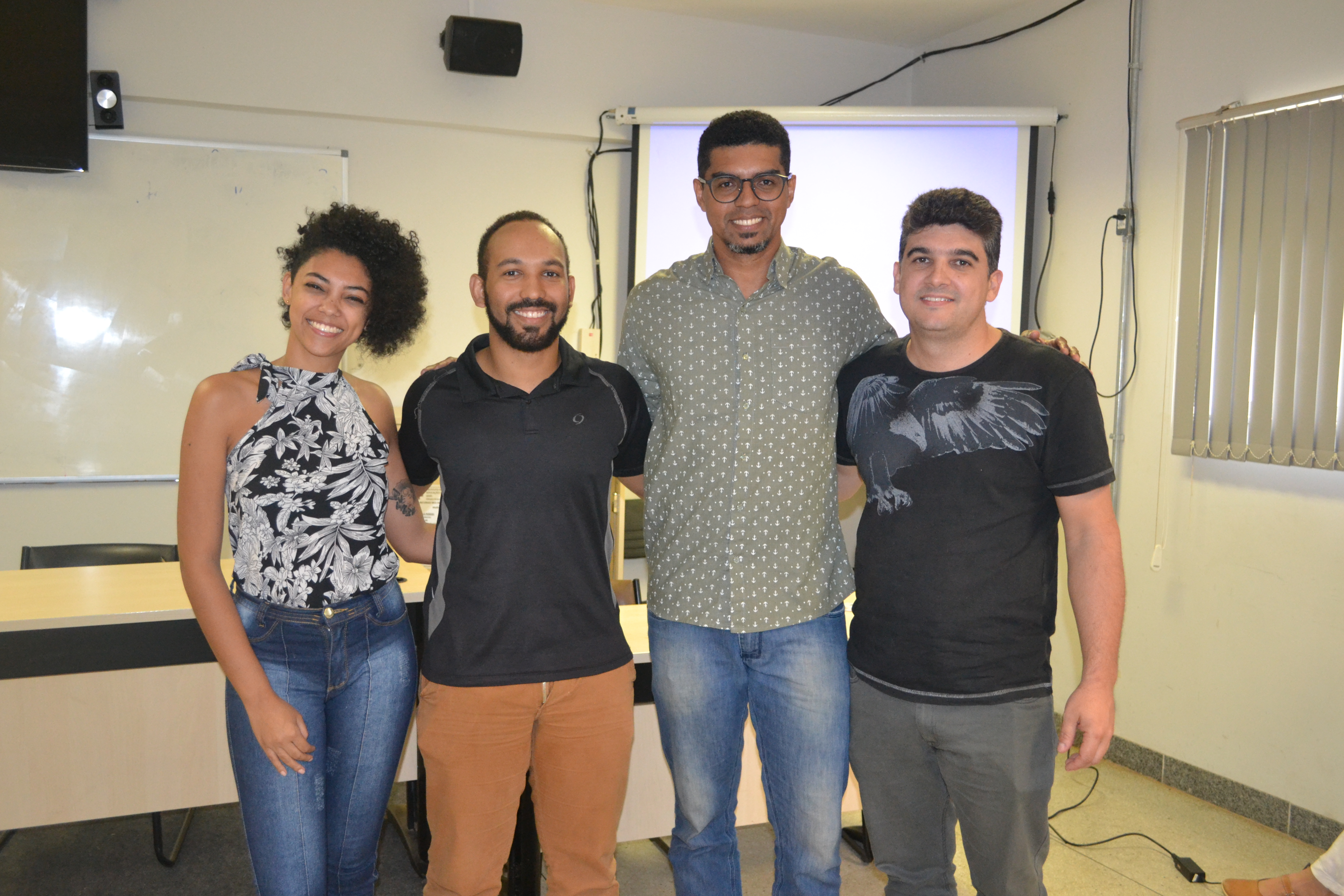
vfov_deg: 40.0
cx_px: 672
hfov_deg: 57.2
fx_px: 1232
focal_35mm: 33
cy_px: 448
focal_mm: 22
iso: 2000
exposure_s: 1/60
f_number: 4
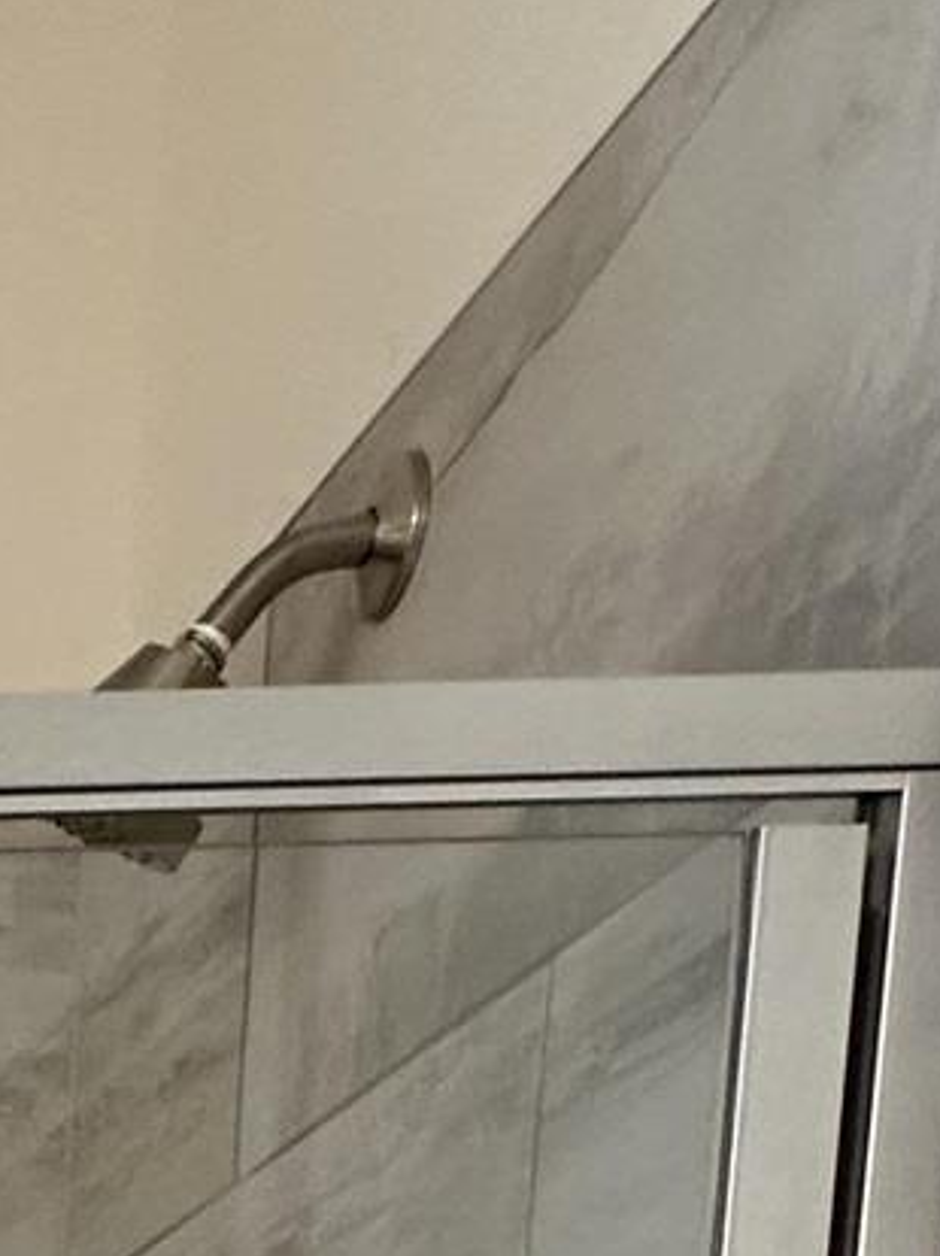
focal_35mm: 78
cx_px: -1177
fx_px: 2827
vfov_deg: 18.2
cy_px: 2409
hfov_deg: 14.2
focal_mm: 2.22
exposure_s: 1/120
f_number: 2.2
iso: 200
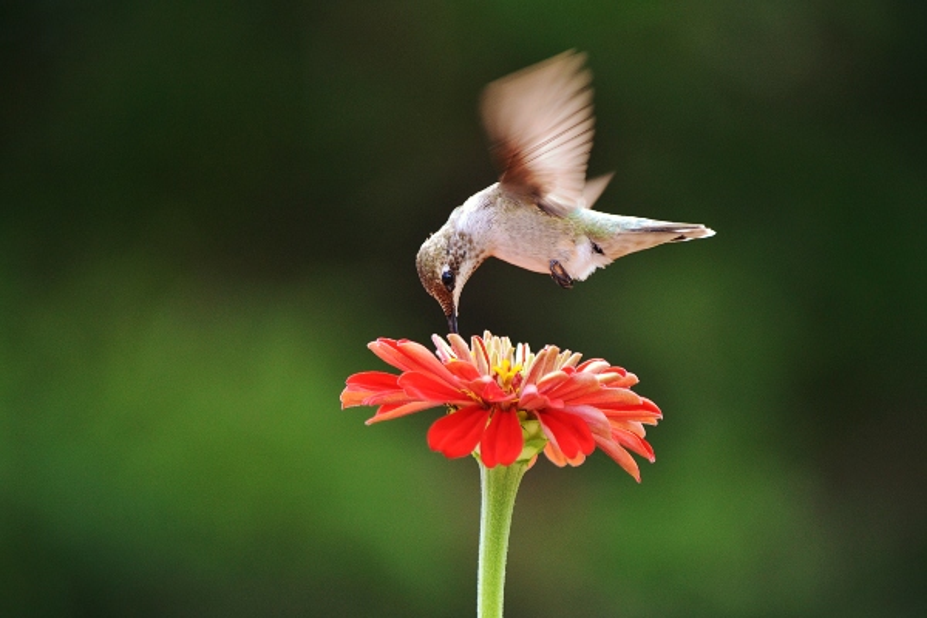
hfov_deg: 5.3
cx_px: 464
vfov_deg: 3.5
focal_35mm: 390
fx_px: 10042
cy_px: 309
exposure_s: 1/500
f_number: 5.6
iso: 720
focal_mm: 260
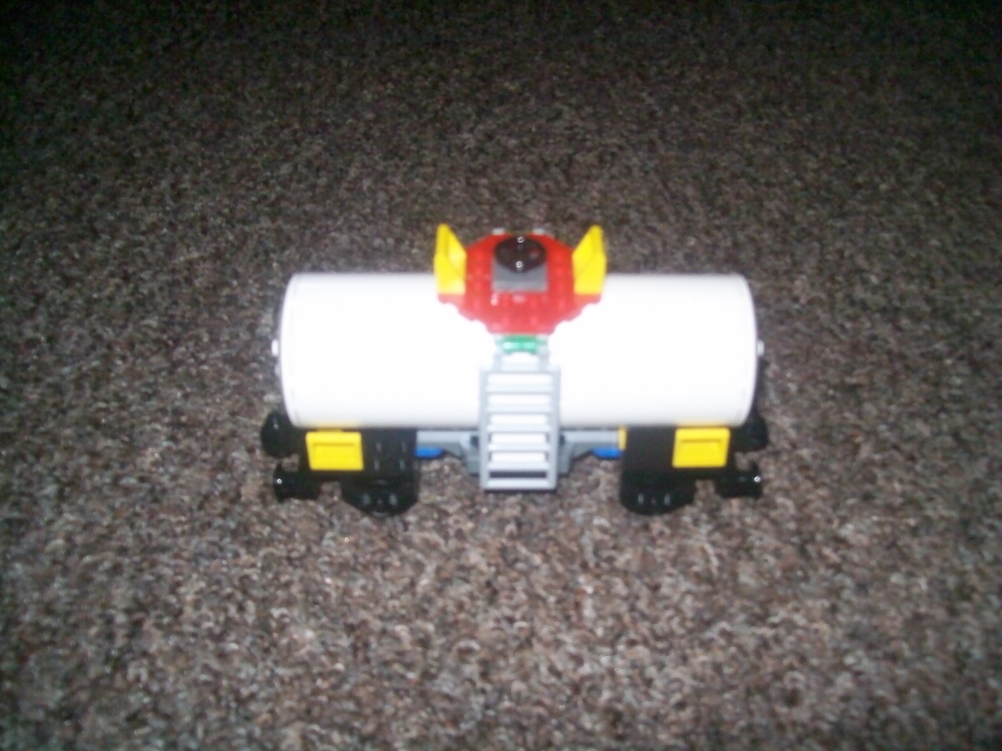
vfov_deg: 39.6
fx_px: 1042
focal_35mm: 36
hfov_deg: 51.4
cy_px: 376
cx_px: 501
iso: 160
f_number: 2.7
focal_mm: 6
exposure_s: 1/64
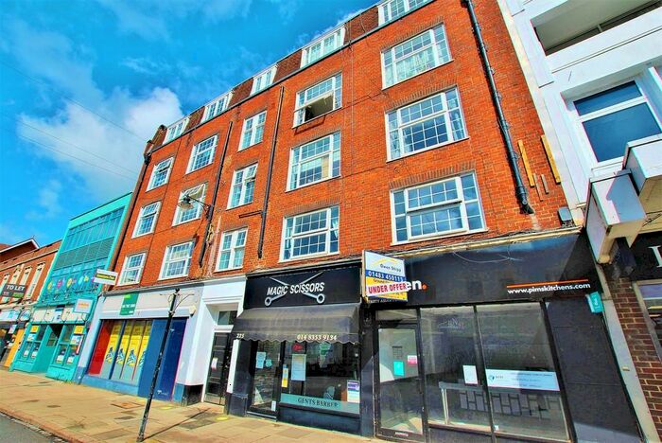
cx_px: 331
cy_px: 222
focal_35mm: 15
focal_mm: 10
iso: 100
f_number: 8
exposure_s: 1/250
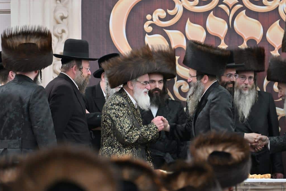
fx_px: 2399
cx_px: 143
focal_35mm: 302
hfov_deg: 6.8
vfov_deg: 4.6
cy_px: 96
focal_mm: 200
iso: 800
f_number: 2.8
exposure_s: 1/200
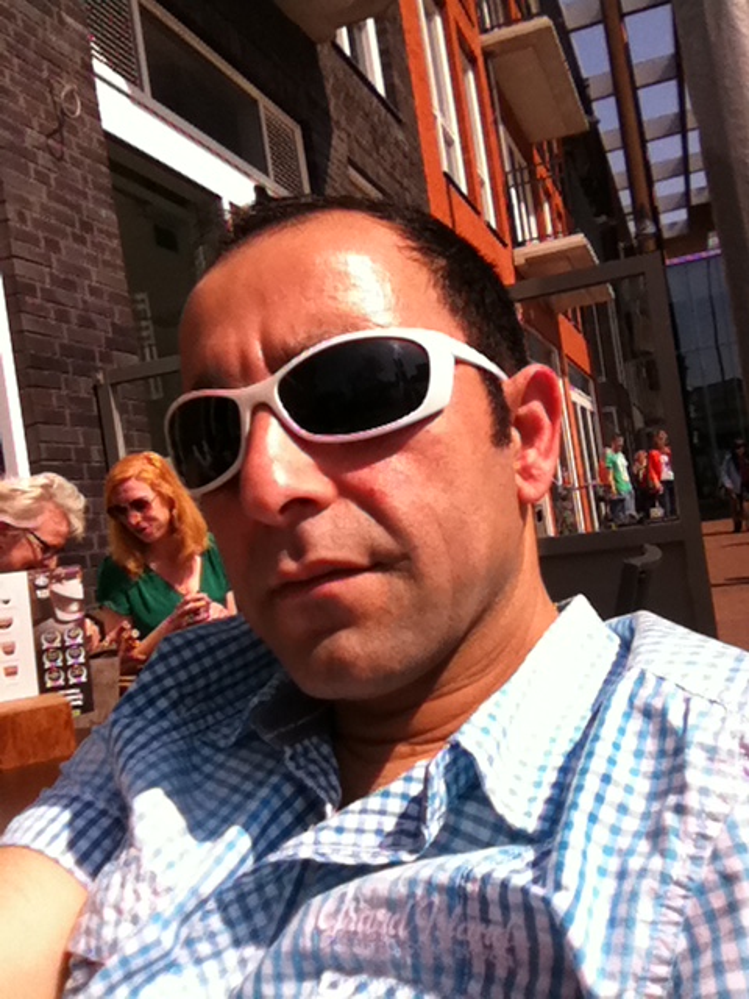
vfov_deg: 52.6
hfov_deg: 40.7
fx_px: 1010
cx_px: 374
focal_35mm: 35
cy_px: 500
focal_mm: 3.85
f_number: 2.4
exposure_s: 1/5169
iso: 125
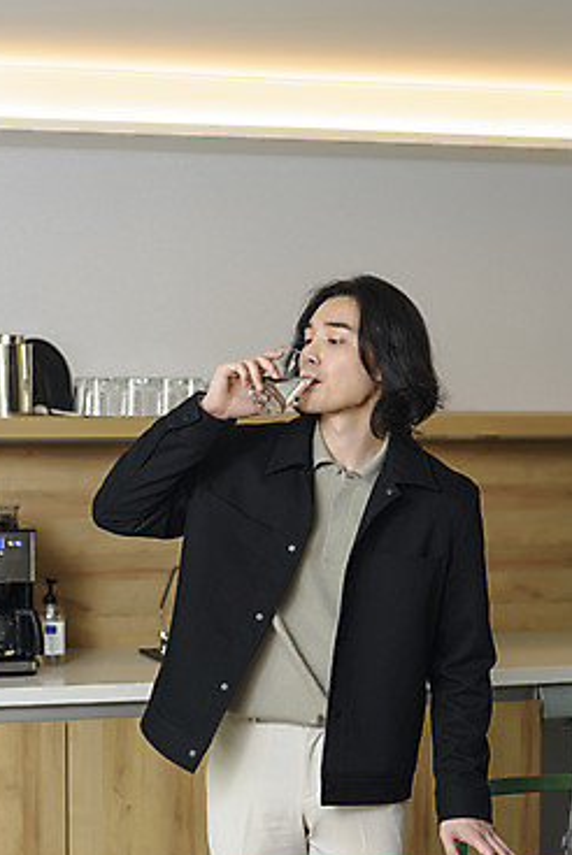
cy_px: 458
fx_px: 1808
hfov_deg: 18.0
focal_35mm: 76
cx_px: 278
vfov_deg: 26.6
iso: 200
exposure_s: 1/125
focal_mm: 70
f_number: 4
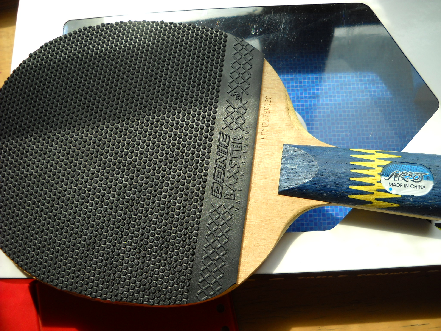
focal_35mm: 41
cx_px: 220
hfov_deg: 45.8
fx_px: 522
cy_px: 166
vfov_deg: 35.1
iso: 64
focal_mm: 6.72
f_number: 3.1
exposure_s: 1/154
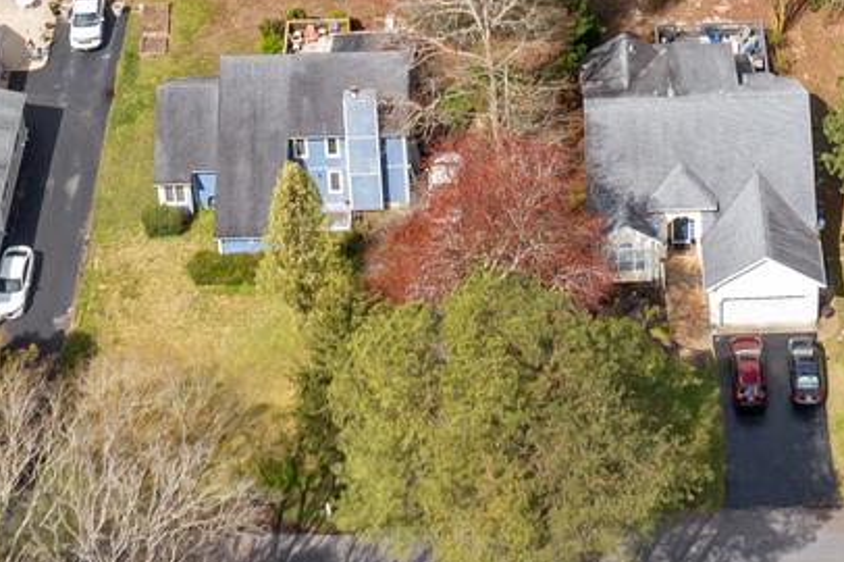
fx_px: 2600
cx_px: 619
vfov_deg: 11.3
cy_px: -502
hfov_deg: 18.3
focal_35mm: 111
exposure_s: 1/1250
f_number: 2.8
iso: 100
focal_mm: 8.38
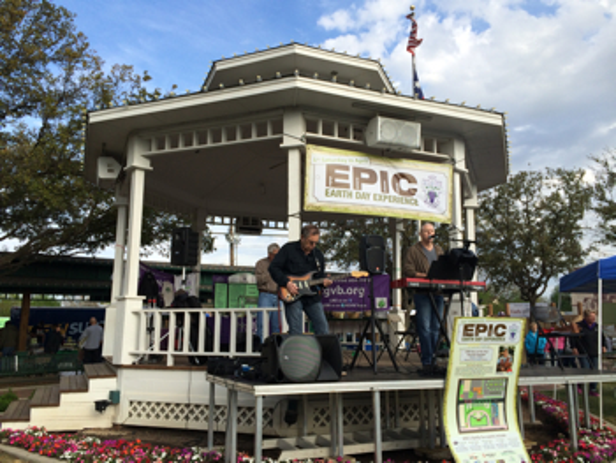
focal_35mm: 30
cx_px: 308
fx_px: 534
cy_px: 232
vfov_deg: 46.8
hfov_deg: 59.9
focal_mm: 4.12
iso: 32
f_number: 2.2
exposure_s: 1/1172
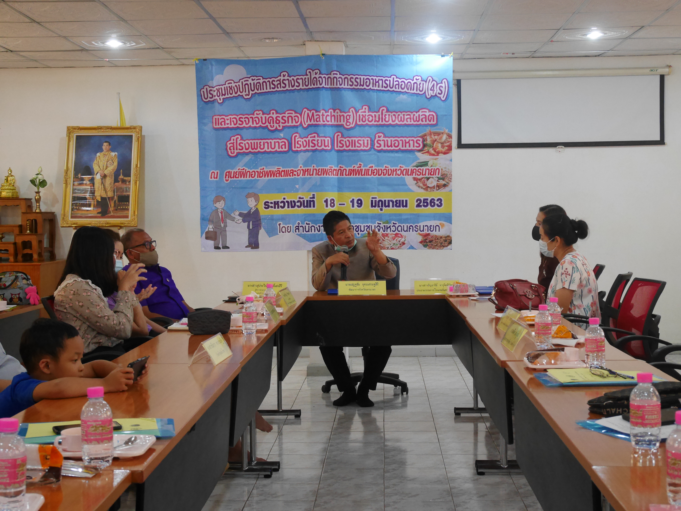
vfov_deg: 27.1
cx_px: 340
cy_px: 256
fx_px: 1063
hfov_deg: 35.5
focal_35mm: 54
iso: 2500
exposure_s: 1/60
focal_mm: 27
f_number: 5.3
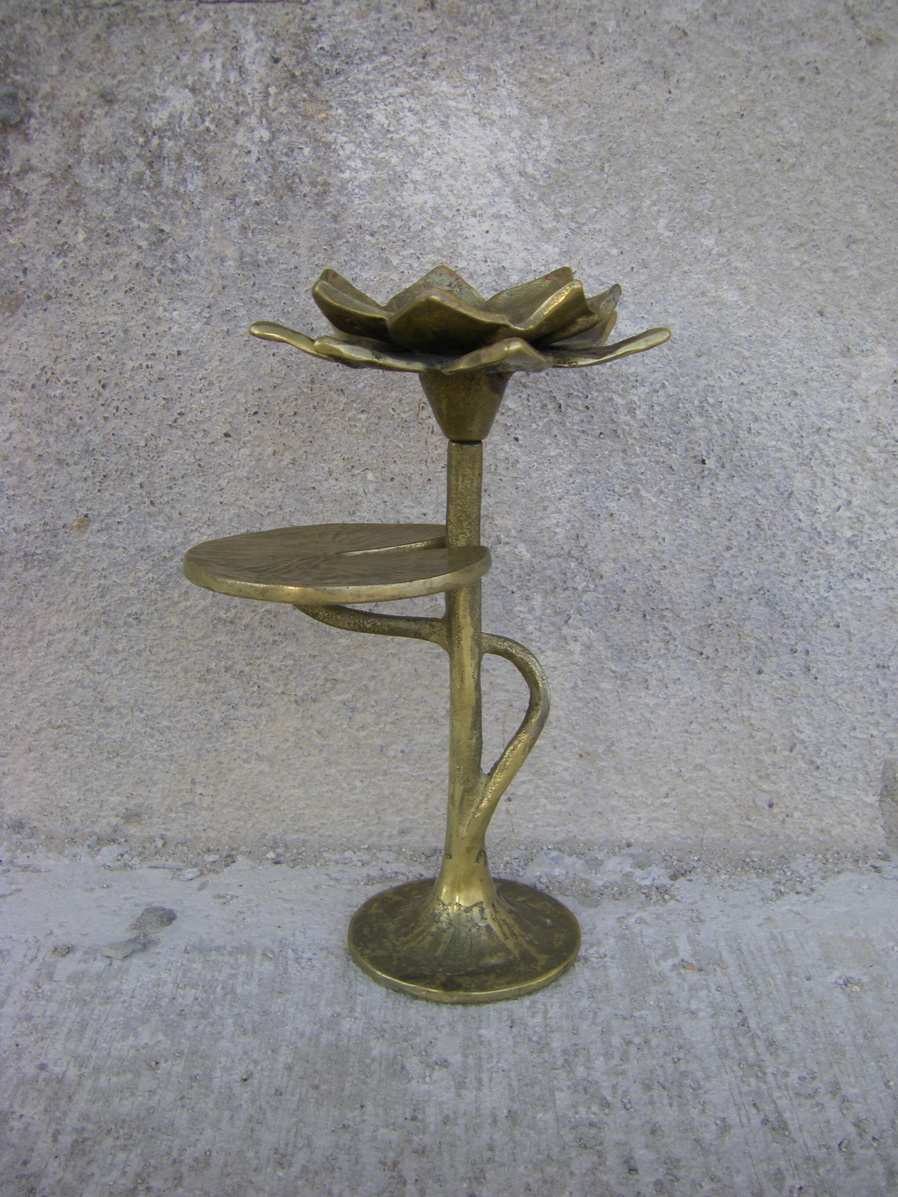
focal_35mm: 38
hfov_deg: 37.7
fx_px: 1314
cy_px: 598
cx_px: 449
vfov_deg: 49.0
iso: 64
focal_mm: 6.3
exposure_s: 1/60
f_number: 3.5
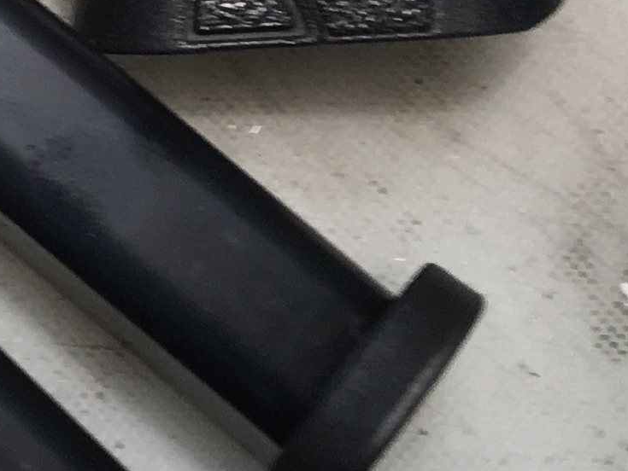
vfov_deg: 8.7
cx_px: -613
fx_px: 2886
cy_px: -573
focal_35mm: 159
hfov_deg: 11.3
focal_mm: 4.15
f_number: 2.2
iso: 32
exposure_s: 1/50
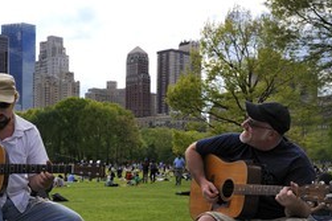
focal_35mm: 57
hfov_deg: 34.4
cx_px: 87
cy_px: 173
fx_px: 525
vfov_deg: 23.4
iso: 200
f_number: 11
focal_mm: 34
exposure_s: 1/200
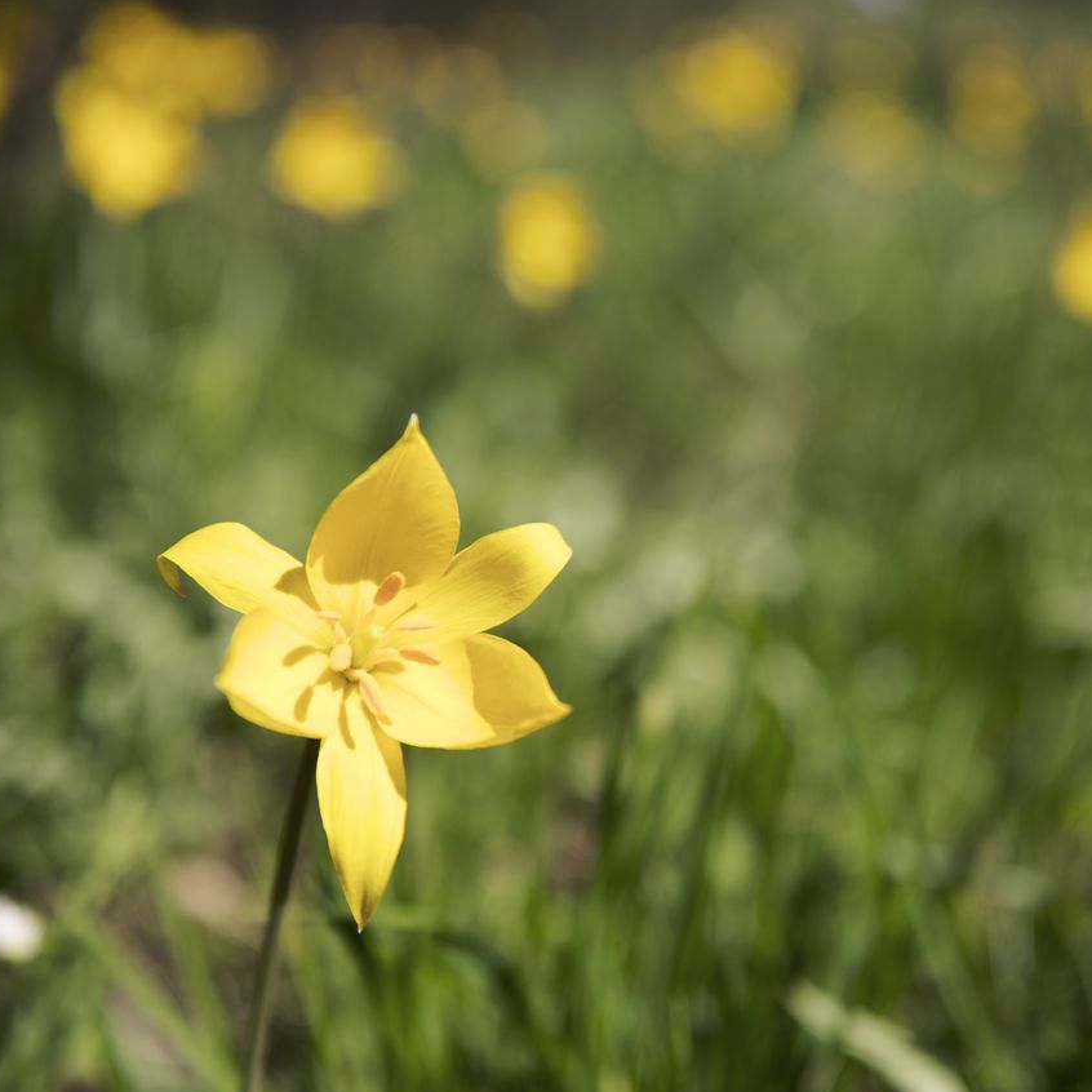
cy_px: 546
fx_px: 1927
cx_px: 666
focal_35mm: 54
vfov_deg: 31.6
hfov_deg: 31.5
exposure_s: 1/4000
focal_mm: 42
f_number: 2.8
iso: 200
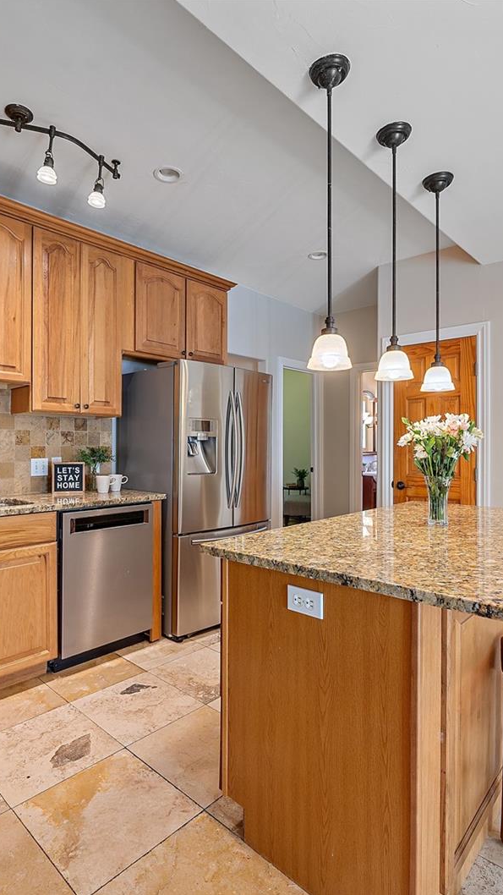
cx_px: 218
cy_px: 448
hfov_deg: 58.1
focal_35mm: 19
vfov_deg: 89.6
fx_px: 451
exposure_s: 1/2
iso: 100
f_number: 7.1
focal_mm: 12
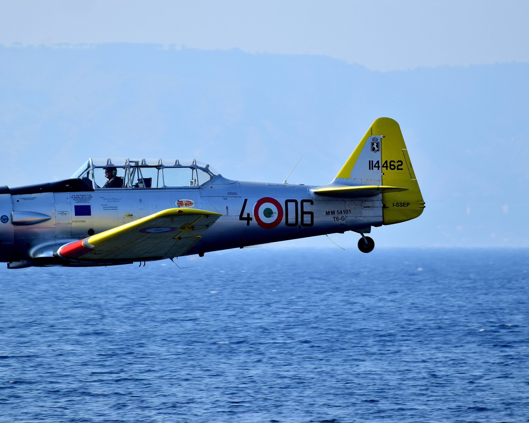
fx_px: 7953
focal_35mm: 508
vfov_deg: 3.0
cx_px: 245
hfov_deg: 3.8
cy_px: 212
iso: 400
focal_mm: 300
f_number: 6.3
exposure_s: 1/1600
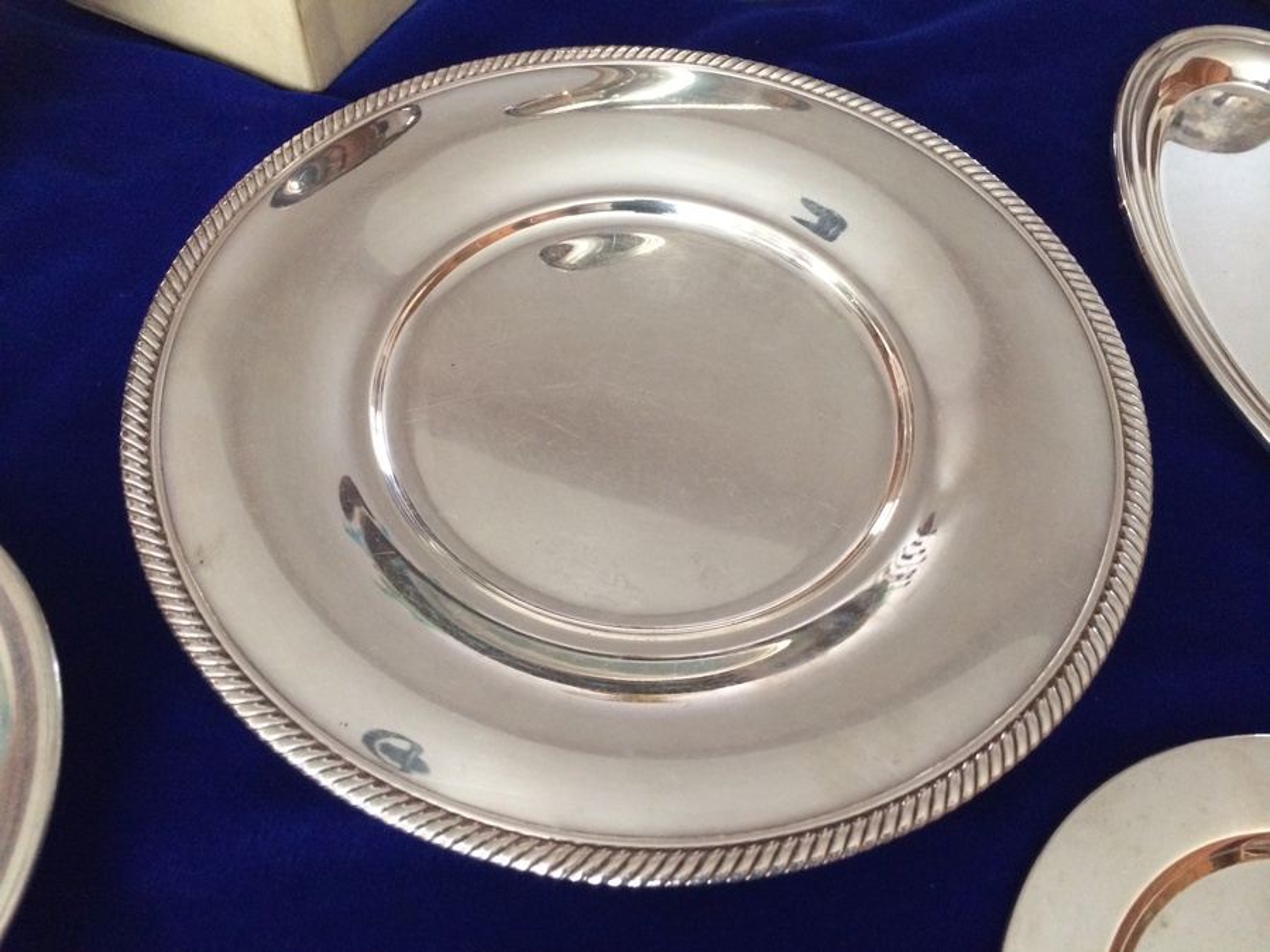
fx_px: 1101
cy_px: 476
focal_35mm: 30
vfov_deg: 46.8
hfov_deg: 60.0
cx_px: 635
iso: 320
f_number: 2.2
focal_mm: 4.12
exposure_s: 1/20
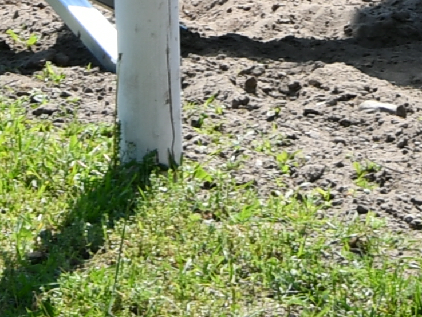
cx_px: 557
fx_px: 5316
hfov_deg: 4.5
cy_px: -699
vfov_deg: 3.3
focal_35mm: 436
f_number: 9
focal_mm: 40
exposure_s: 1/200
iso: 100
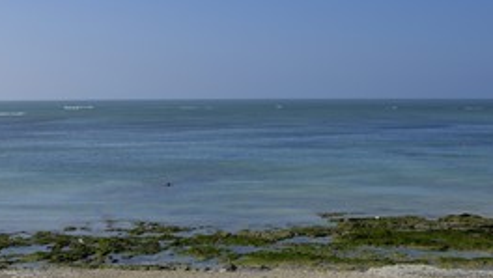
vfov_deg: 17.0
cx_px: 223
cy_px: 254
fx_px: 916
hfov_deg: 30.1
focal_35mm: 70
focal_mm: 28
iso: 100
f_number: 13
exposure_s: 1/160
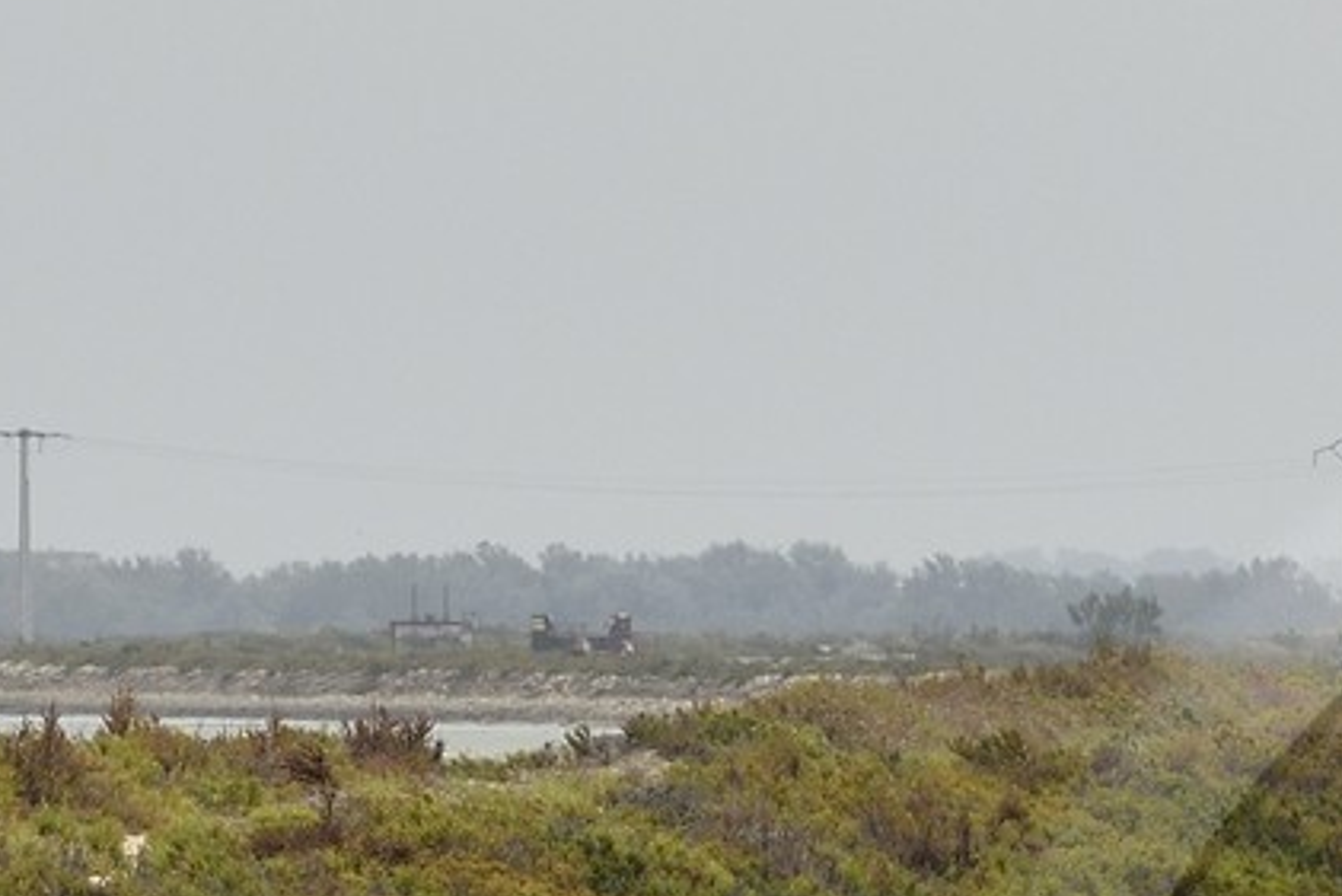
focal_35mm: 627
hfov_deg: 3.3
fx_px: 23380
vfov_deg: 2.2
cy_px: 1546
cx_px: 2152
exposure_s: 1/200
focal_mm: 165
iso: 200
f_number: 11
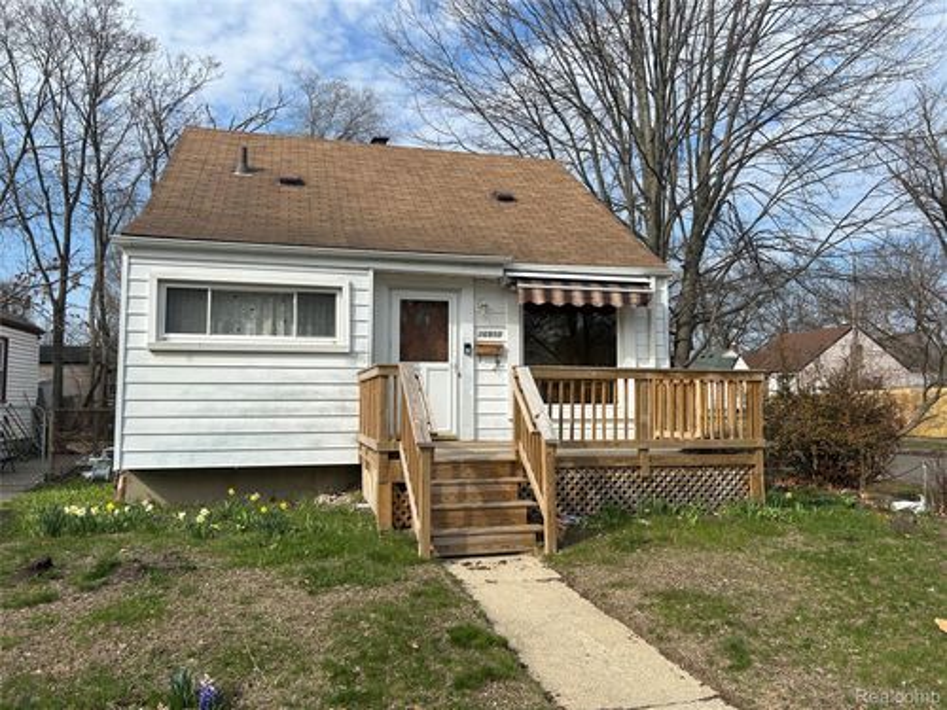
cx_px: 474
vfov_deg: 53.1
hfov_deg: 67.3
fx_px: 711
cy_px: 355
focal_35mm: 26
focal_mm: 5.7
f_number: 1.5
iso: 50
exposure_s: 1/4115
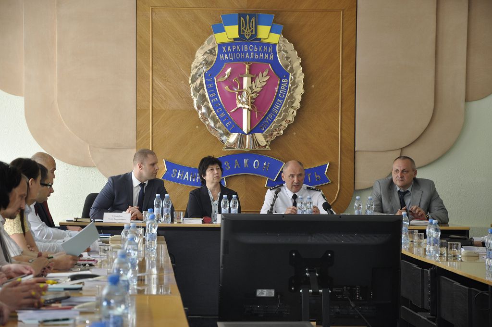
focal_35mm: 135
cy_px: 164
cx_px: 246
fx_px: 1843
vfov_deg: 10.1
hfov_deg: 15.2
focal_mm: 90
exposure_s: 1/125
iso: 640
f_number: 5.6
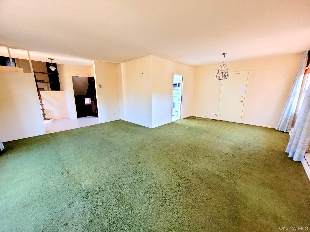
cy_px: 116
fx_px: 116
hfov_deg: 106.2
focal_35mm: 13
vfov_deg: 89.9
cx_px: 155
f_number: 2.2
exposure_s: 1/60
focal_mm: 1.74
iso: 320
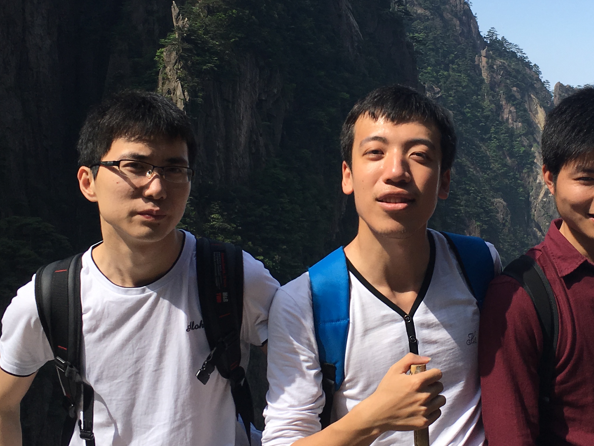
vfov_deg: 25.2
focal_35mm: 58
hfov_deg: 33.0
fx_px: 995
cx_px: 389
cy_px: 202
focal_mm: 4.15
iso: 25
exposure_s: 1/1789
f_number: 2.2
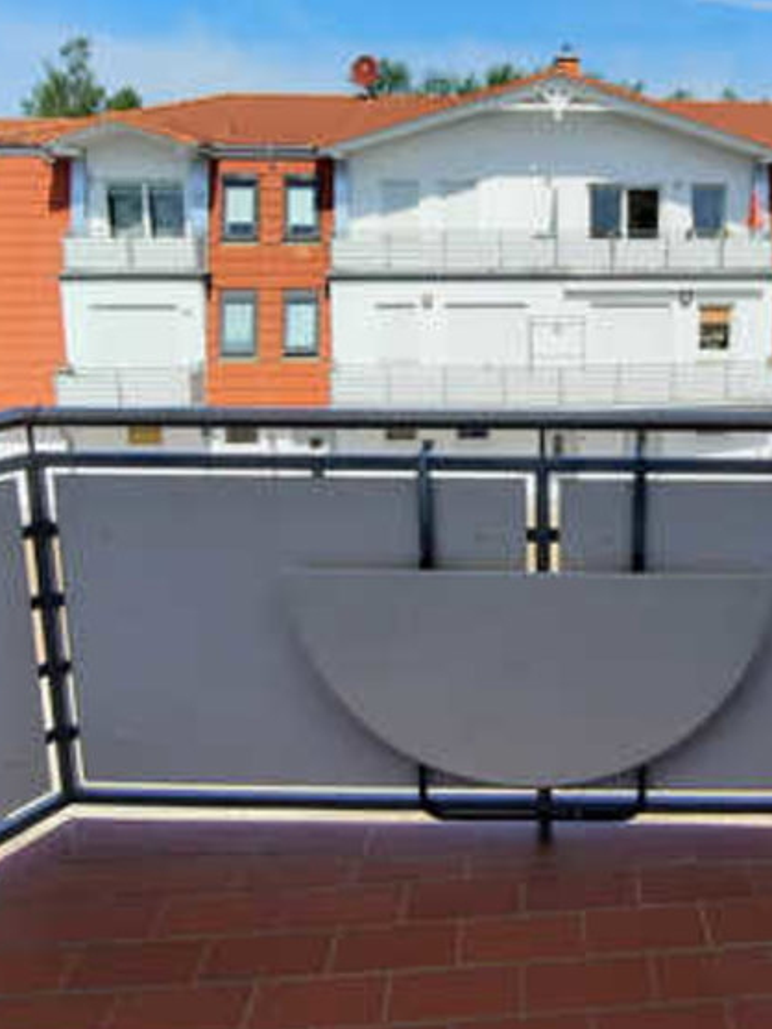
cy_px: 357
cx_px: 585
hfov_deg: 47.8
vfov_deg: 62.1
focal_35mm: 28
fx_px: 832
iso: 40
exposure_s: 1/1393
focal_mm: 1.74
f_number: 2.2
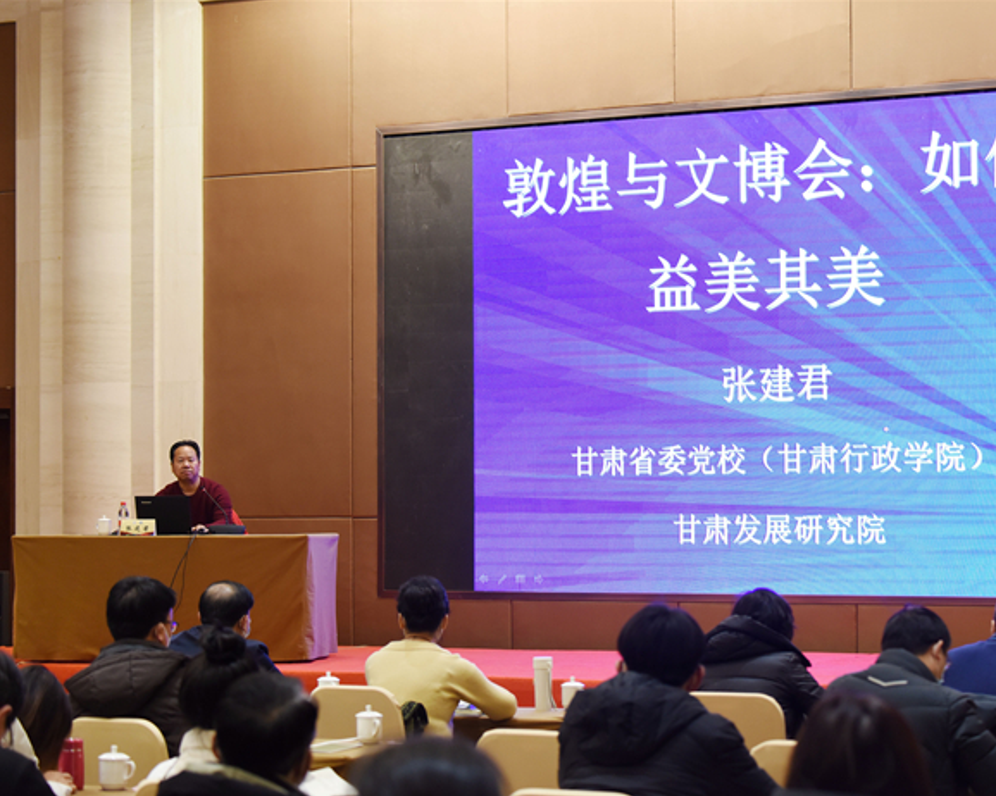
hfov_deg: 21.0
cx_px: 527
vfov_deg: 16.9
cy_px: 401
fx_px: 2682
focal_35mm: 91
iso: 1100
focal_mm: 80
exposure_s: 1/80
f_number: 5
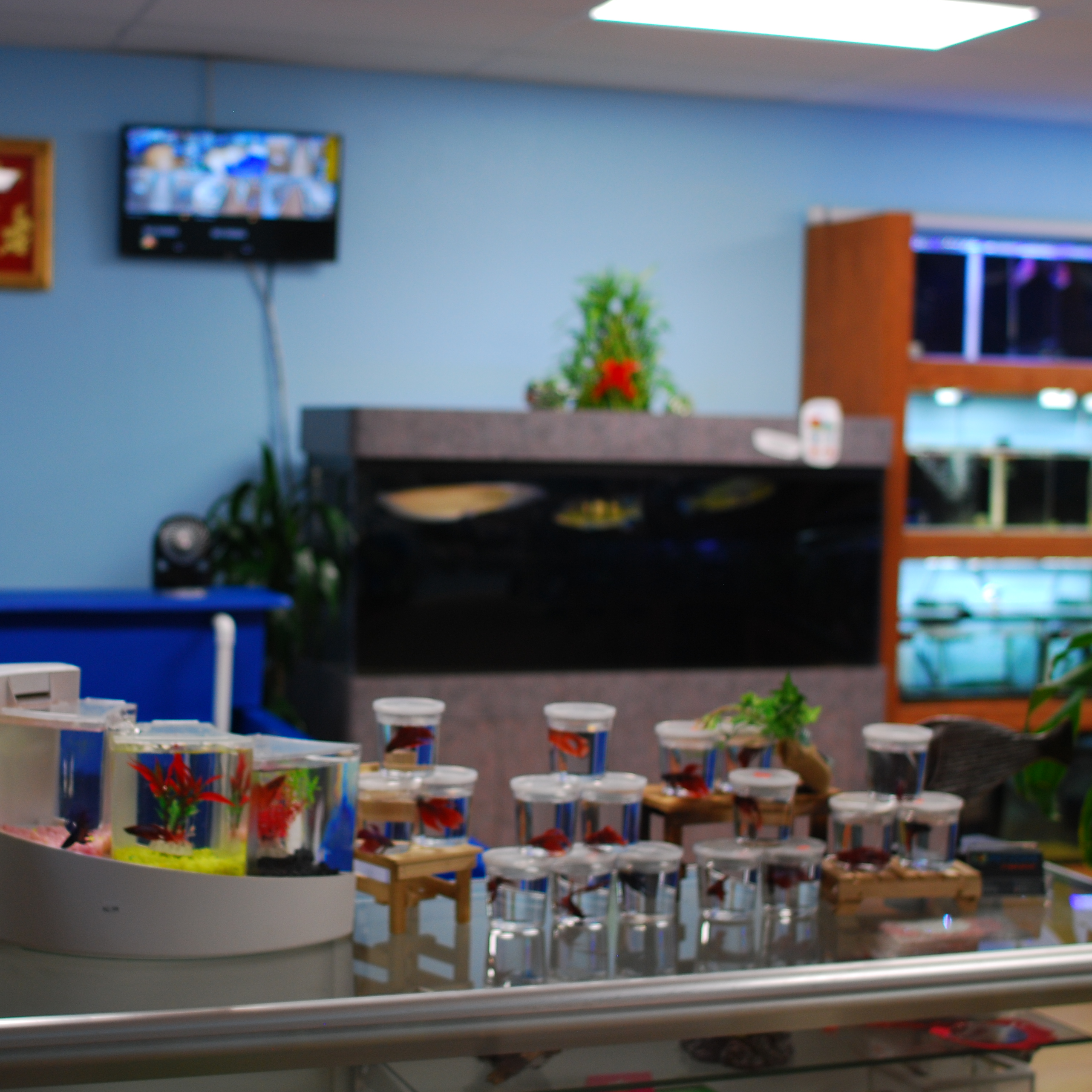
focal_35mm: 54
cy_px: 547
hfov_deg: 31.3
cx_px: 348
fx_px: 1927
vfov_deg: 31.6
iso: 200
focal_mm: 28
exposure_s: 1/60
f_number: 2.5
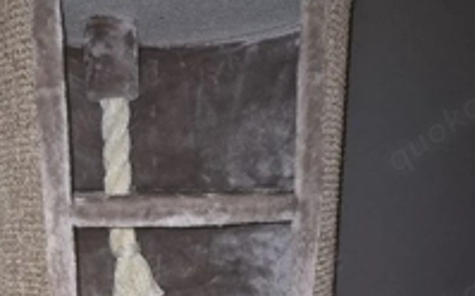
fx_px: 634
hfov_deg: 40.4
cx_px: 143
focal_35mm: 49
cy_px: 329
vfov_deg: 24.4
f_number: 1.8
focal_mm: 5.4
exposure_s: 1/24
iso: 100
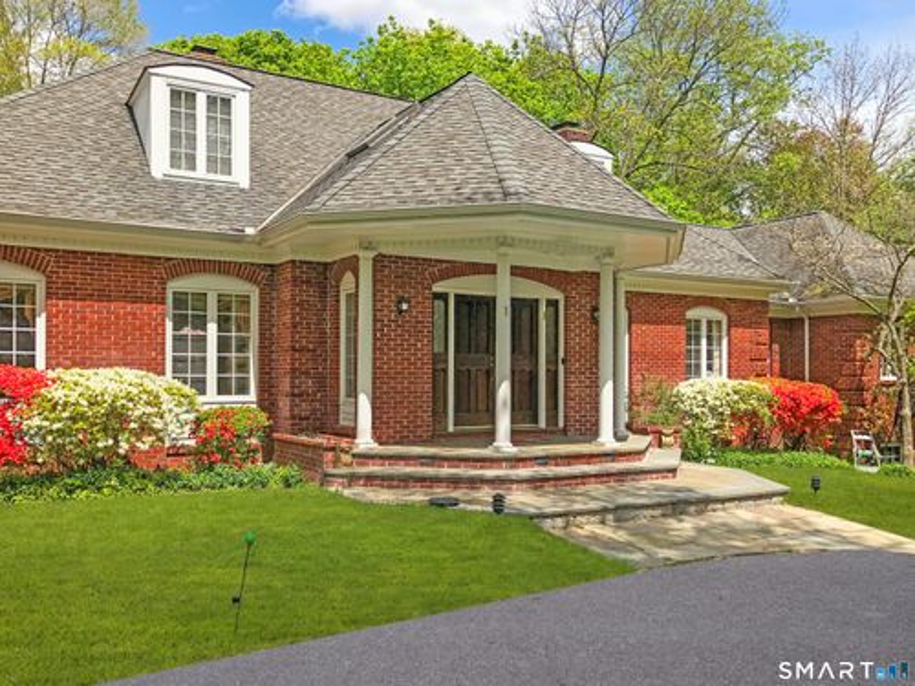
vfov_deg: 49.7
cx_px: 458
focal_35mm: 28
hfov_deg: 63.4
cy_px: 343
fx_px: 740
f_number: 1.8
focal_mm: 3.99
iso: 20
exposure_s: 1/3000
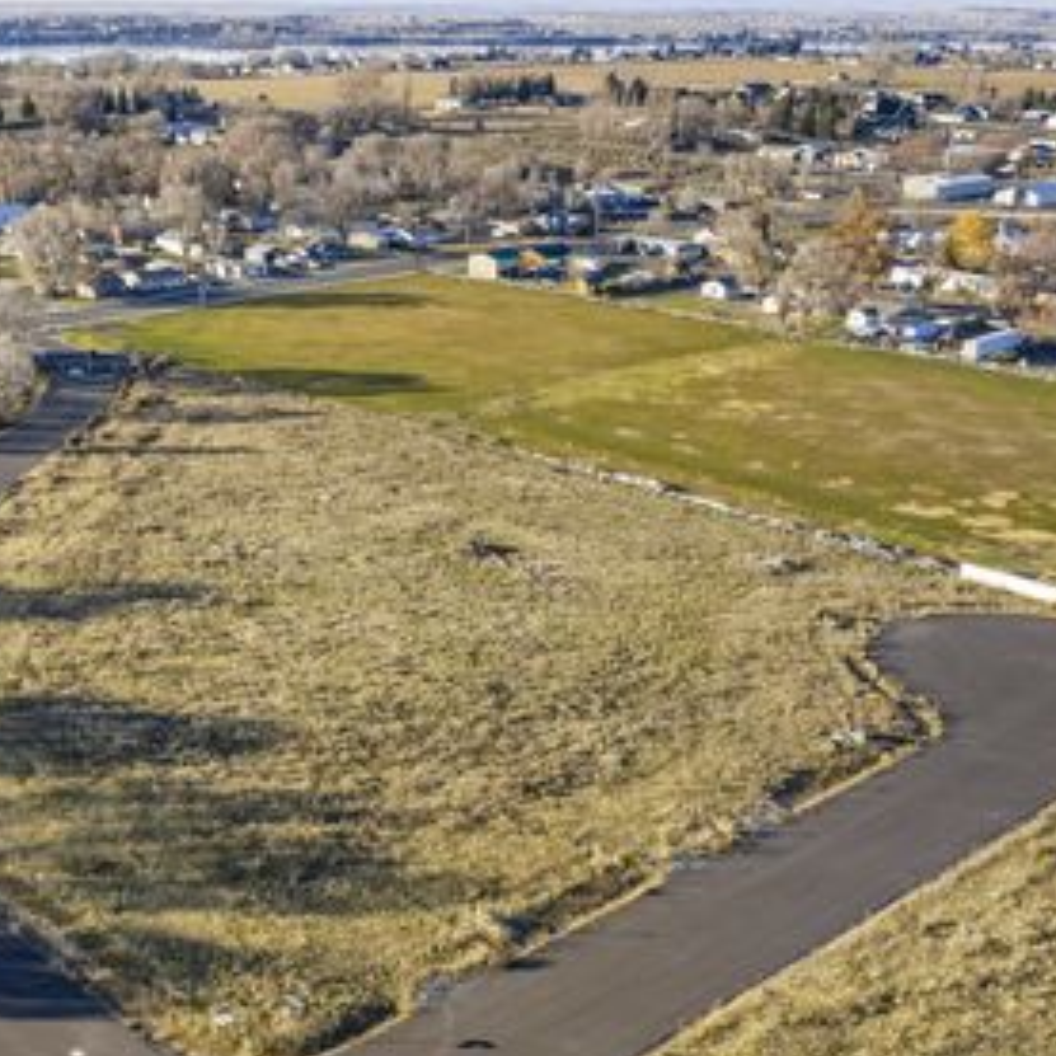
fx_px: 1484
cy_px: 619
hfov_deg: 38.7
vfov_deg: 39.0
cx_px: 343
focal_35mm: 43
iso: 400
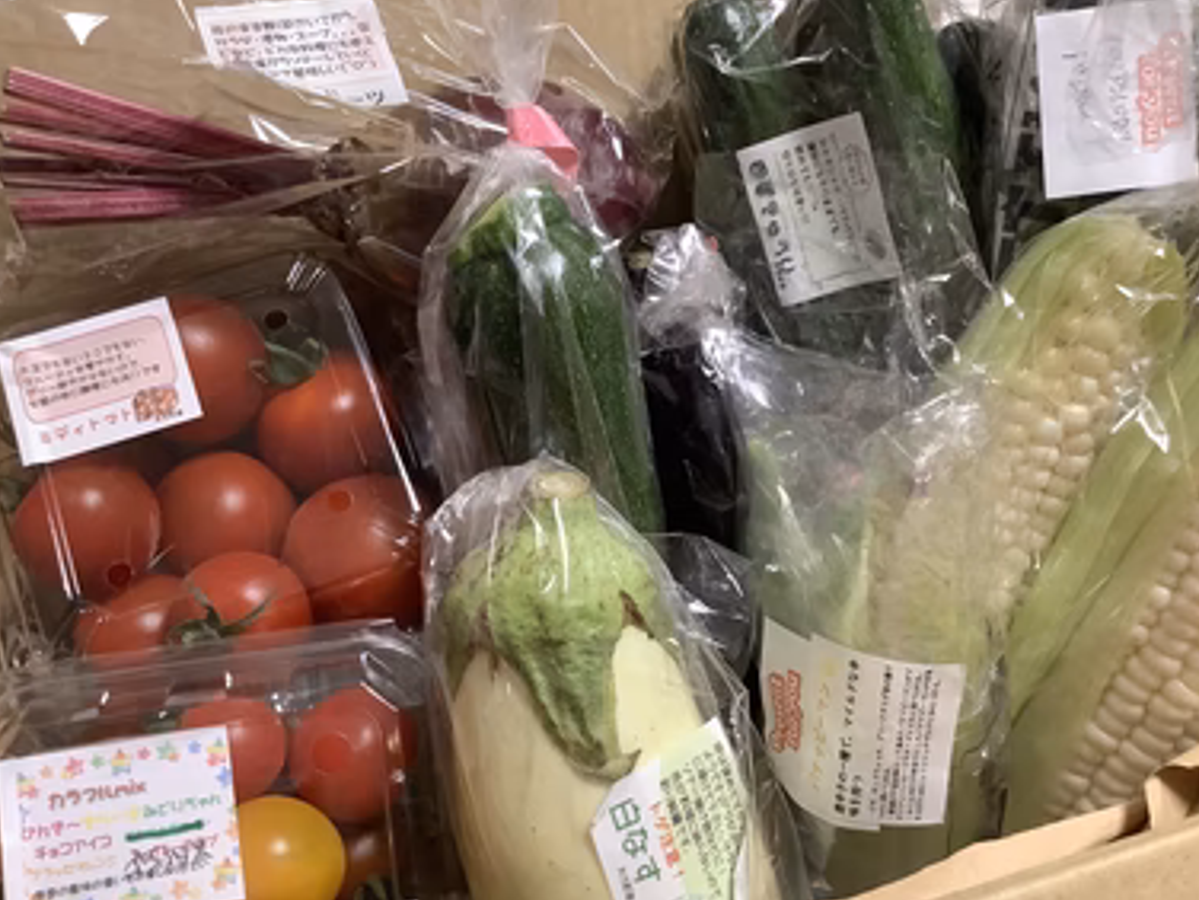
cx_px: 622
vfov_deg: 42.9
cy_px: 466
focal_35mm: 33
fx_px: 1143
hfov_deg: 55.3
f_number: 2.4
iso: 250
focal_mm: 3.3
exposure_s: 1/60
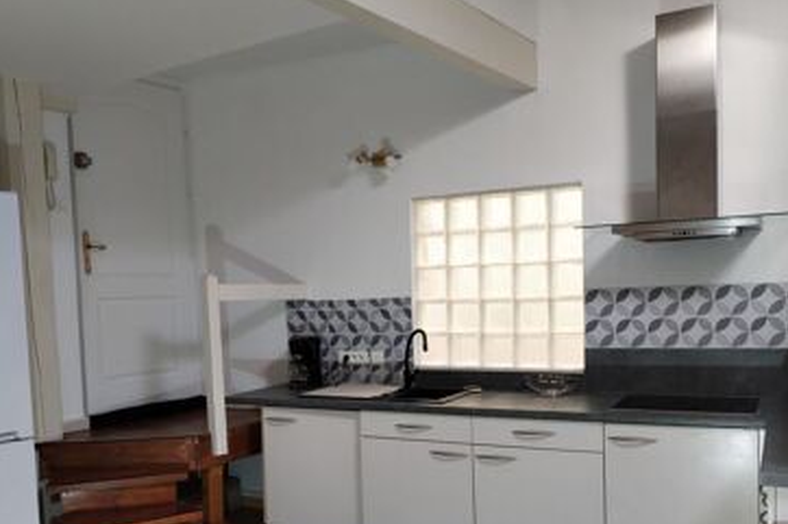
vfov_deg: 33.1
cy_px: 348
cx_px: 377
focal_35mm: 40
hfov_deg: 48.5
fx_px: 875
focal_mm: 4.75
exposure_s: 1/50
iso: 319
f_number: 1.8
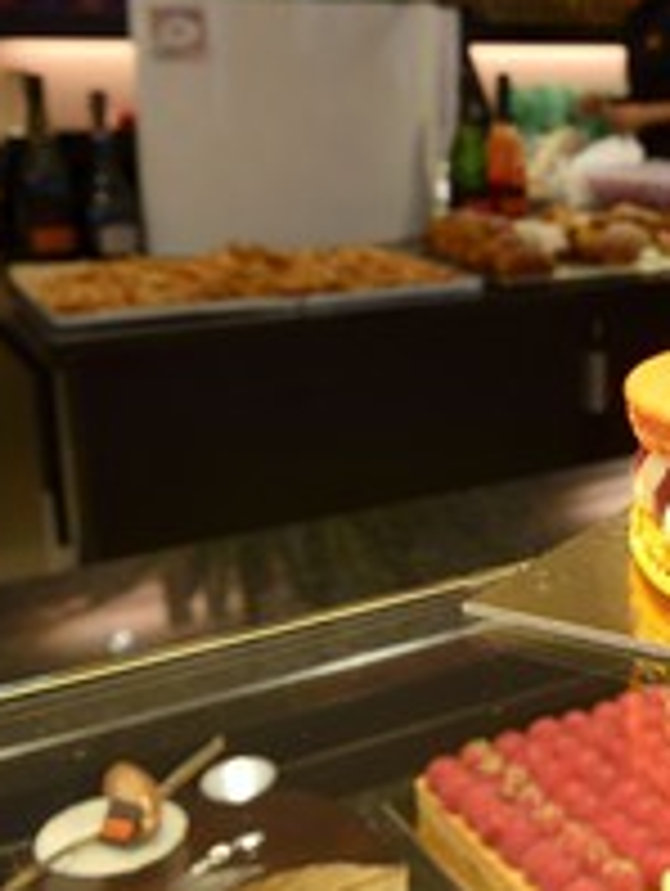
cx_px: 706
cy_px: 360
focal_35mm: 55
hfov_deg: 25.0
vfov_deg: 34.8
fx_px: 1416
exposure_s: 1/30
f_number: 10
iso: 800
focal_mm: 27
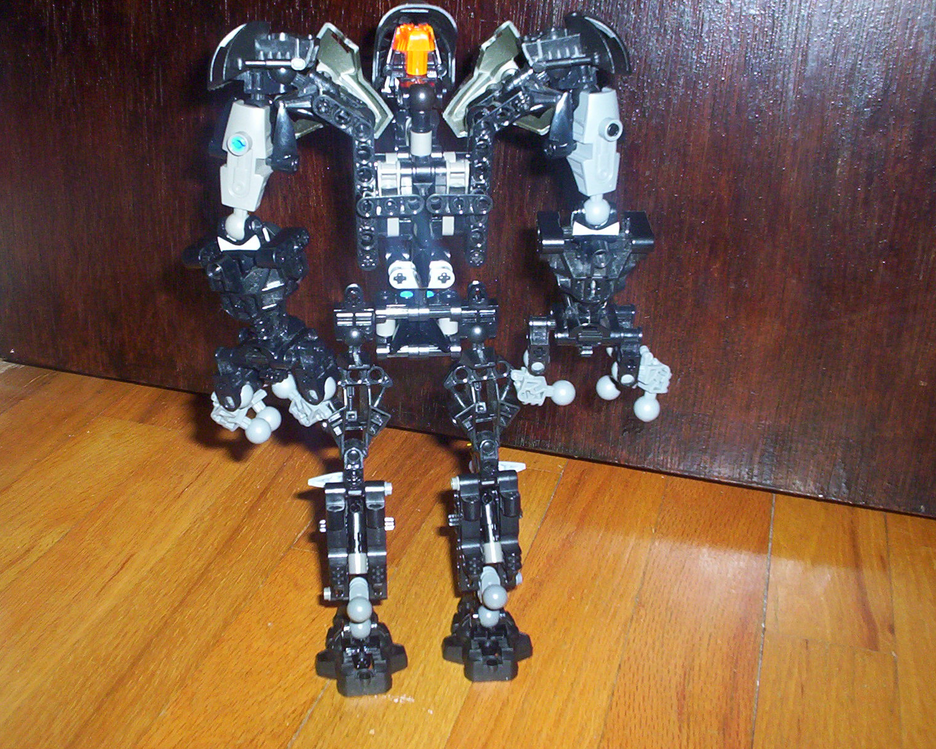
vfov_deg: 37.3
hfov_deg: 45.8
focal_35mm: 40
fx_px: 1108
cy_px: 371
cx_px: 434
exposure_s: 1/60
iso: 140
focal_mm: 4.99
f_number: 4.5
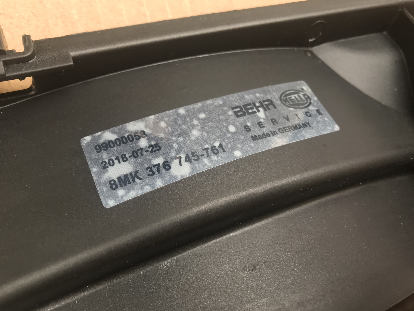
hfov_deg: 63.4
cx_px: 207
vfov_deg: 49.7
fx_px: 335
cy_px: 156
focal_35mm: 28
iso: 25
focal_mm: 3.99
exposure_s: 1/50
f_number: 1.8
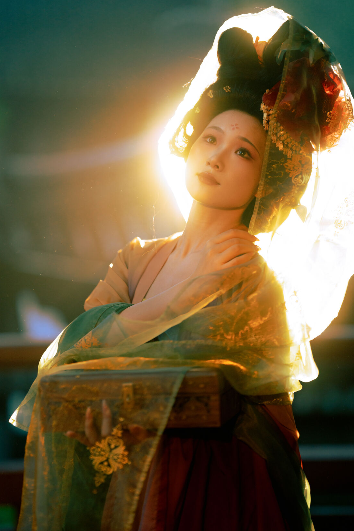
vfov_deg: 21.9
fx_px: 1371
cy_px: 271
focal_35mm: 93
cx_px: 190
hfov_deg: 14.7
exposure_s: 1/320
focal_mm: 85
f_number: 1.4
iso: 640
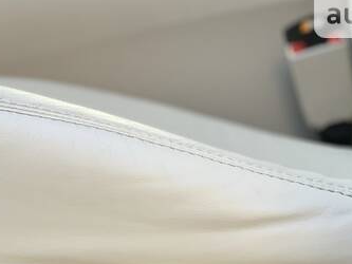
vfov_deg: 11.7
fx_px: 1272
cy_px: 297
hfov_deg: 15.6
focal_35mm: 125
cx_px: 59
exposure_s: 1/122
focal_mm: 6
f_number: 2.4
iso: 64
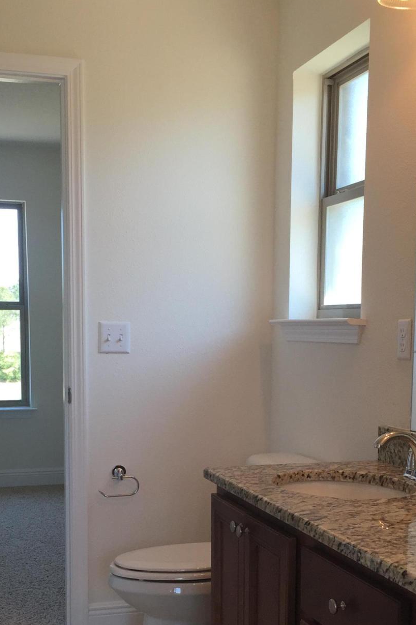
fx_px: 867
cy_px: 428
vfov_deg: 39.0
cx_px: 179
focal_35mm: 50
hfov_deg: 27.0
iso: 50
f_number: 2.2
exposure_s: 1/120
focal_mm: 4.15
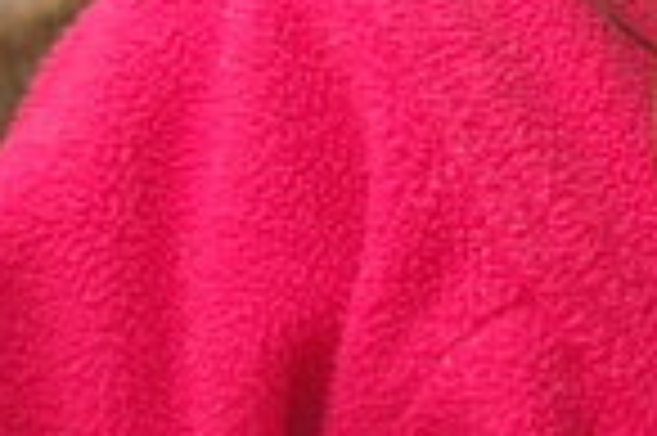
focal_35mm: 315
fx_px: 5742
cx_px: 814
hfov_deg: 6.5
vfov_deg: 4.4
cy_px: 180
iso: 560
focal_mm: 48
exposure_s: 1/60
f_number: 5.6
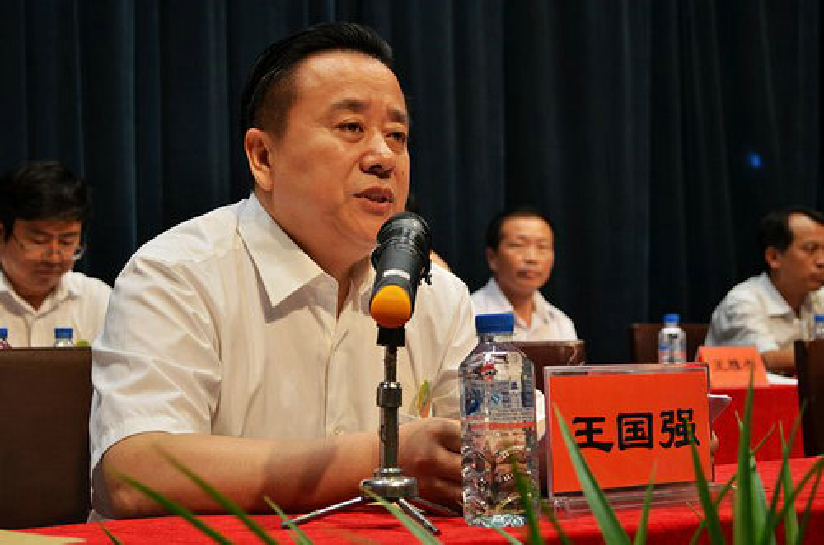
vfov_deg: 20.1
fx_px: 1542
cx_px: 412
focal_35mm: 68
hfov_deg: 29.9
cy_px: 272
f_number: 5.3
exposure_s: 1/80
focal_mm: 45
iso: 640
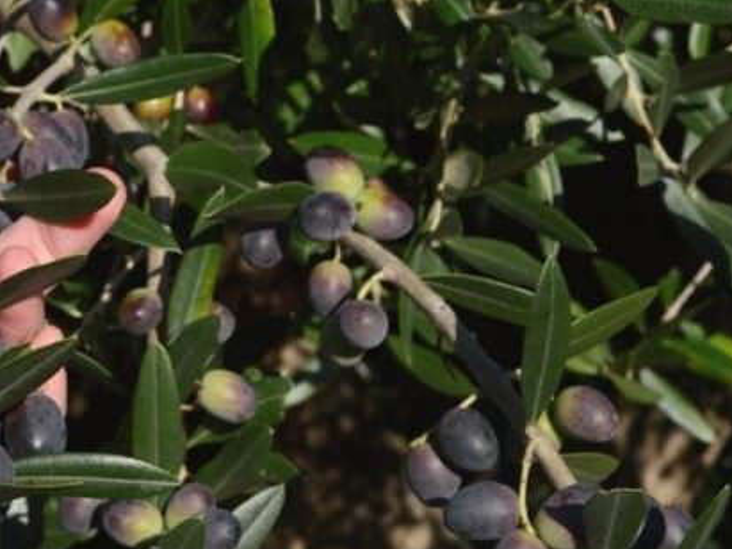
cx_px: 283
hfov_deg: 20.2
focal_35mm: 97
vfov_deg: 15.2
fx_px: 2051
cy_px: 239
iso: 200
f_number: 9
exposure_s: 1/320
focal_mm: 36
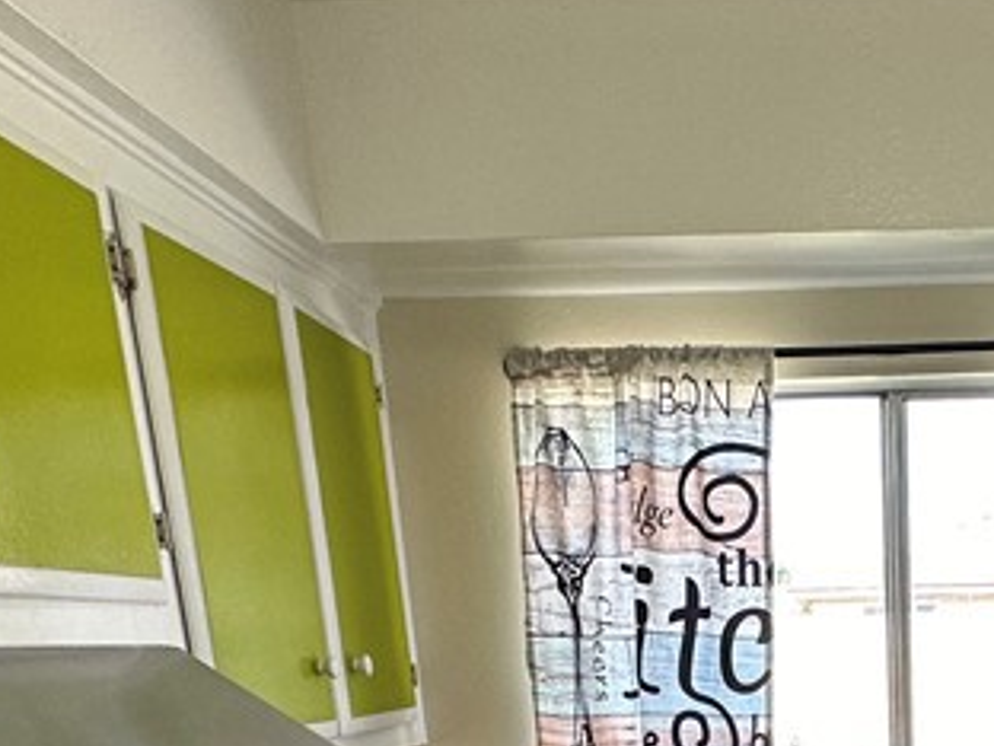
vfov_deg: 25.9
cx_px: 876
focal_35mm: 46
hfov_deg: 38.7
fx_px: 1321
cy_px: 1027
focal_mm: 2.22
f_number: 2.2
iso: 125
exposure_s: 1/120
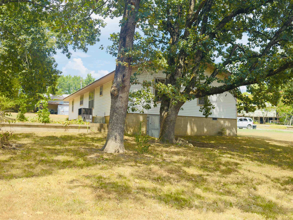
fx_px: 305
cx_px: 146
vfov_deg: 39.7
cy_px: 110
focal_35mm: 36
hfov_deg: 51.4
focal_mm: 6.76
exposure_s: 1/1264
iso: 100
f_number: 1.78
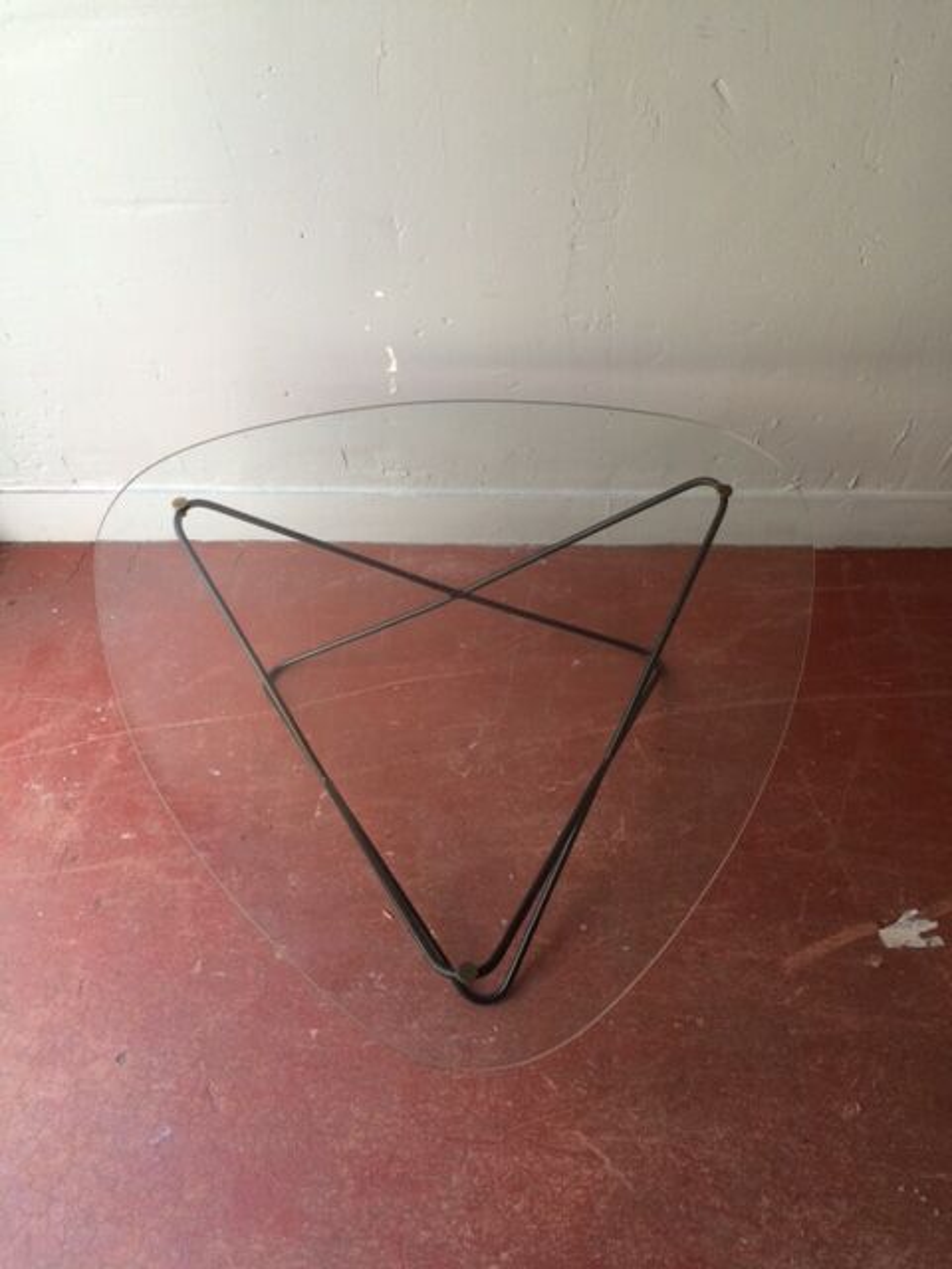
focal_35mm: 29
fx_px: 1063
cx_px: 476
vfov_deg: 61.7
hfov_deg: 48.2
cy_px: 634
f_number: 2.2
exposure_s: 1/100
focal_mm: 4.15
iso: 64
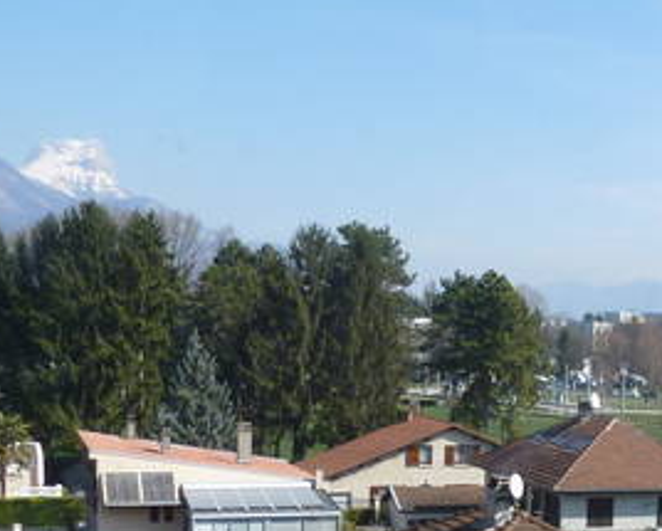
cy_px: 464
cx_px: 620
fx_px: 1353
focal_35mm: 69
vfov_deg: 21.8
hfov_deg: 26.4
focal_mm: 4.3
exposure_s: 1/640
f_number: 3.3
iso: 100
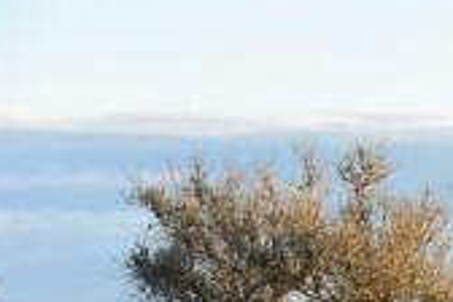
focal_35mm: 291
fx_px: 3661
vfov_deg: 4.7
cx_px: 628
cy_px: 392
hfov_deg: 7.0
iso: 160
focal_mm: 38.5
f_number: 4
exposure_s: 1/320
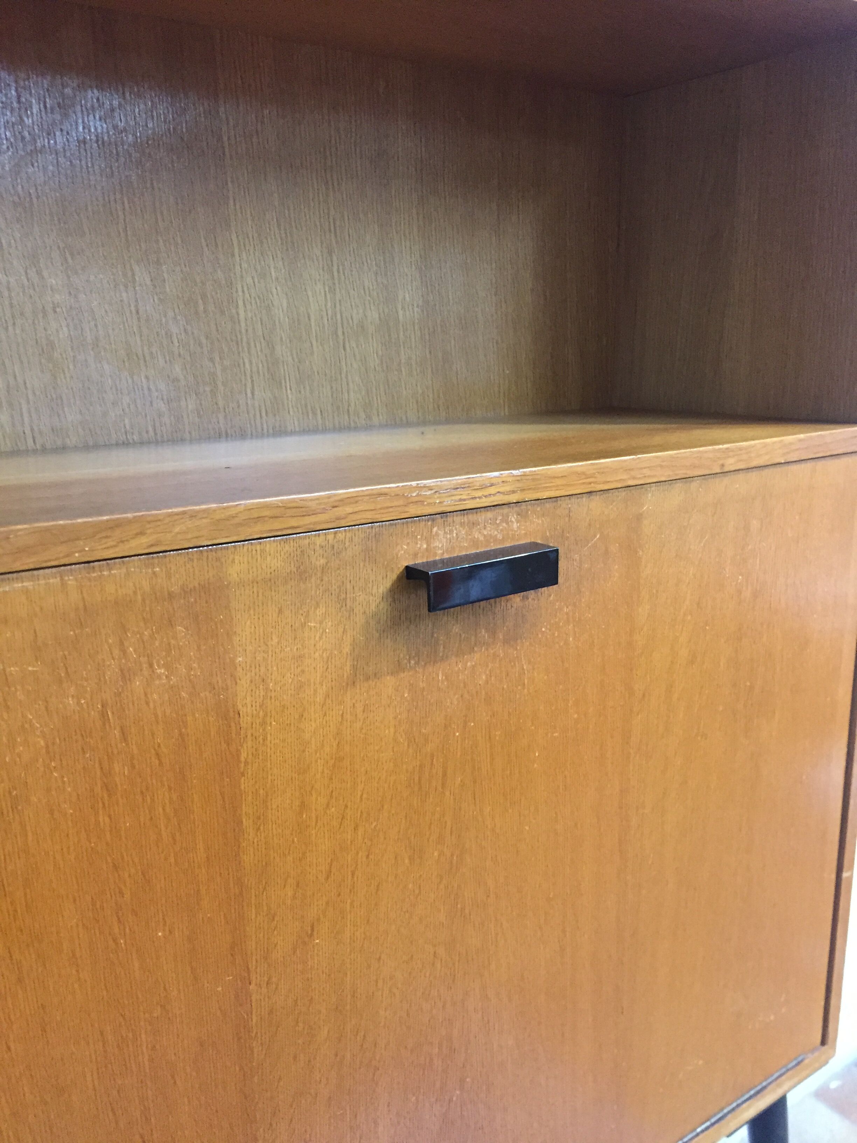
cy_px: 572
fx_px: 957
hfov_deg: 48.2
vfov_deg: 61.7
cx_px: 428
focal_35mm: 29
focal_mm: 4.15
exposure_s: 1/20
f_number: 2.2
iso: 250
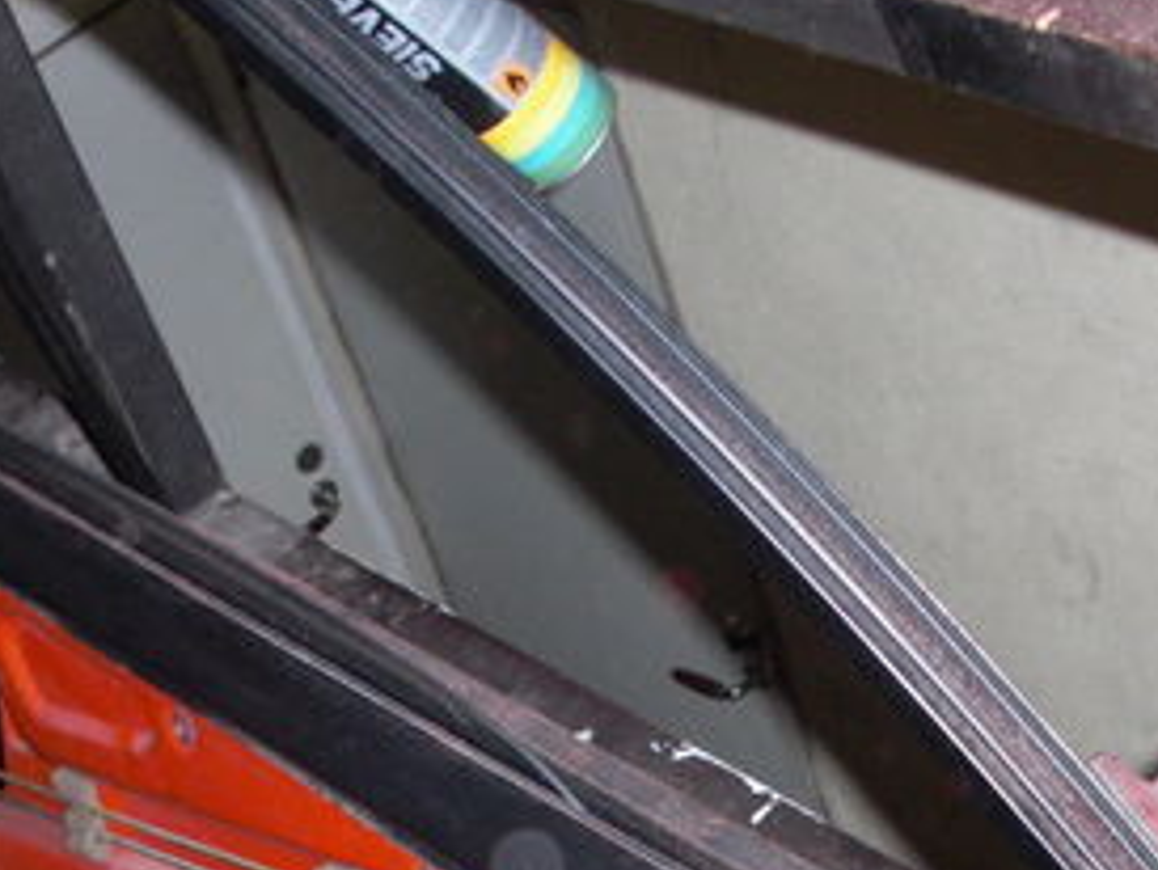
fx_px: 2812
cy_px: 921
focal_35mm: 84
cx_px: 511
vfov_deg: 17.1
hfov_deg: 23.3
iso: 200
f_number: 2.8
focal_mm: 6.3
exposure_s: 1/60
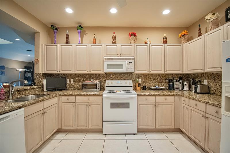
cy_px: 76
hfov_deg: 100.4
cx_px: 115
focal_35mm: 15
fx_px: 96
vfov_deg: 77.3
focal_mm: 10
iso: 3200
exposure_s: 1/100
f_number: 4.5
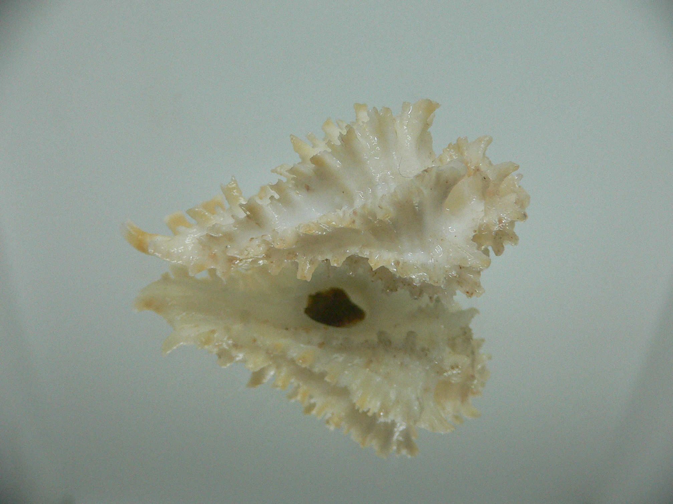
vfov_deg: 40.7
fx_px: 680
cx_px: 336
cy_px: 252
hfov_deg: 52.6
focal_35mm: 35
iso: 200
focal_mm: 4.6
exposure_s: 1/60
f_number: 2.8
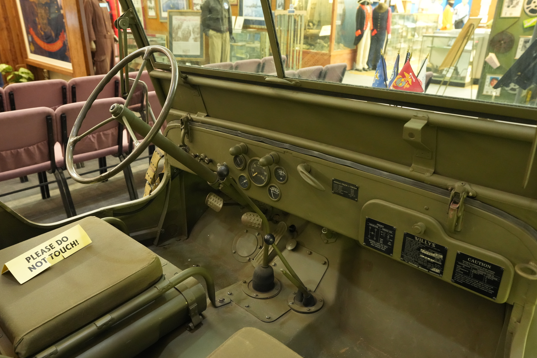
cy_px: 178
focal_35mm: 27
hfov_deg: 67.4
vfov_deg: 47.9
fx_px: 403
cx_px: 261
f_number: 5
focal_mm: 26
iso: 6400
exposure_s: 1/30
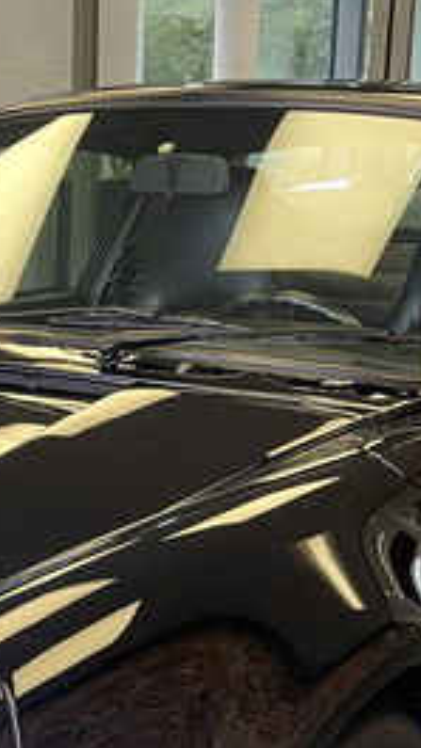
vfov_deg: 25.9
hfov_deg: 14.9
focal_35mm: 79
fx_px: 1568
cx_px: -45
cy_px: 689
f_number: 1.6
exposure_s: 1/50
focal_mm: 5.1
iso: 64
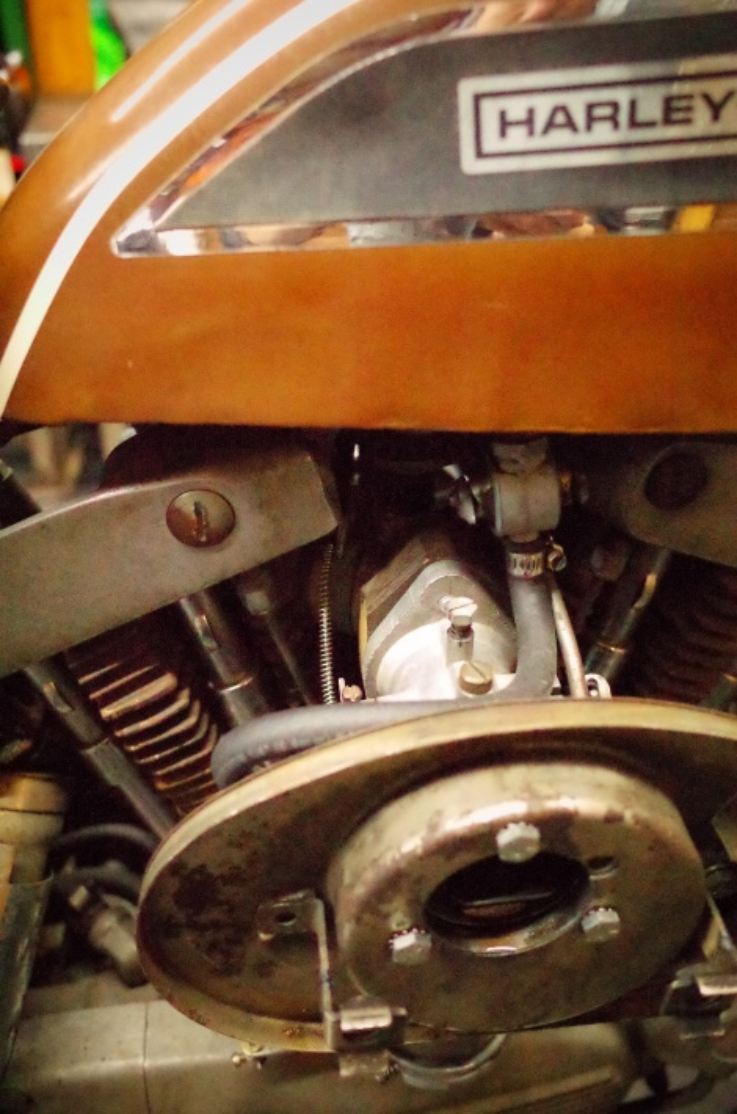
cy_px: 557
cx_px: 368
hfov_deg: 46.2
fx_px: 864
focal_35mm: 28
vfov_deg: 65.6
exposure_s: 1/800
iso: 25600
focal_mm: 18.3
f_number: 2.8
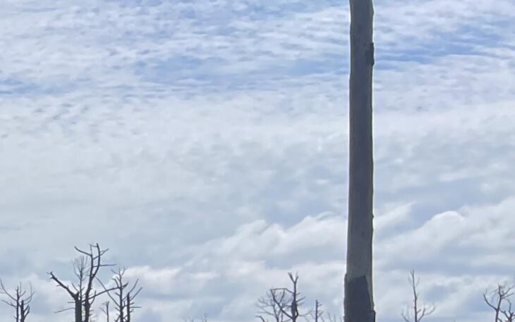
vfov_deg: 11.0
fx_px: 1586
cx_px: -531
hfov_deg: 14.9
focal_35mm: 113
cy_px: 522
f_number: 1.6
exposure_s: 1/7407
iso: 32
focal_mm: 5.1
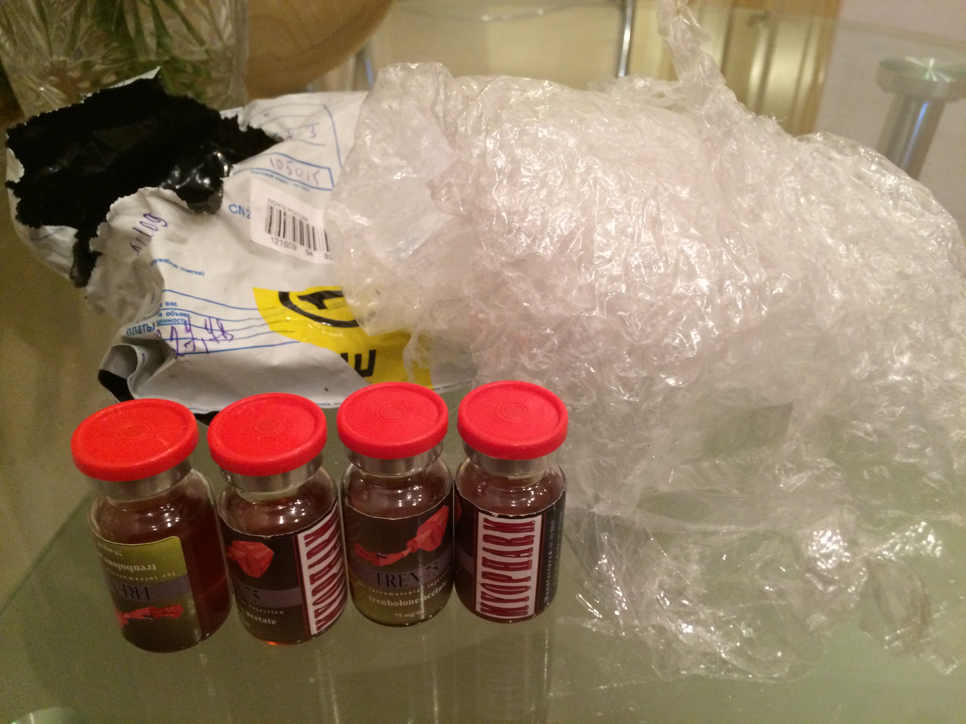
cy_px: 362
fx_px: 809
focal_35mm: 29
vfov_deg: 48.2
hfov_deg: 61.7
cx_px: 483
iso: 250
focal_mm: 4.15
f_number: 2.2
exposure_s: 1/33
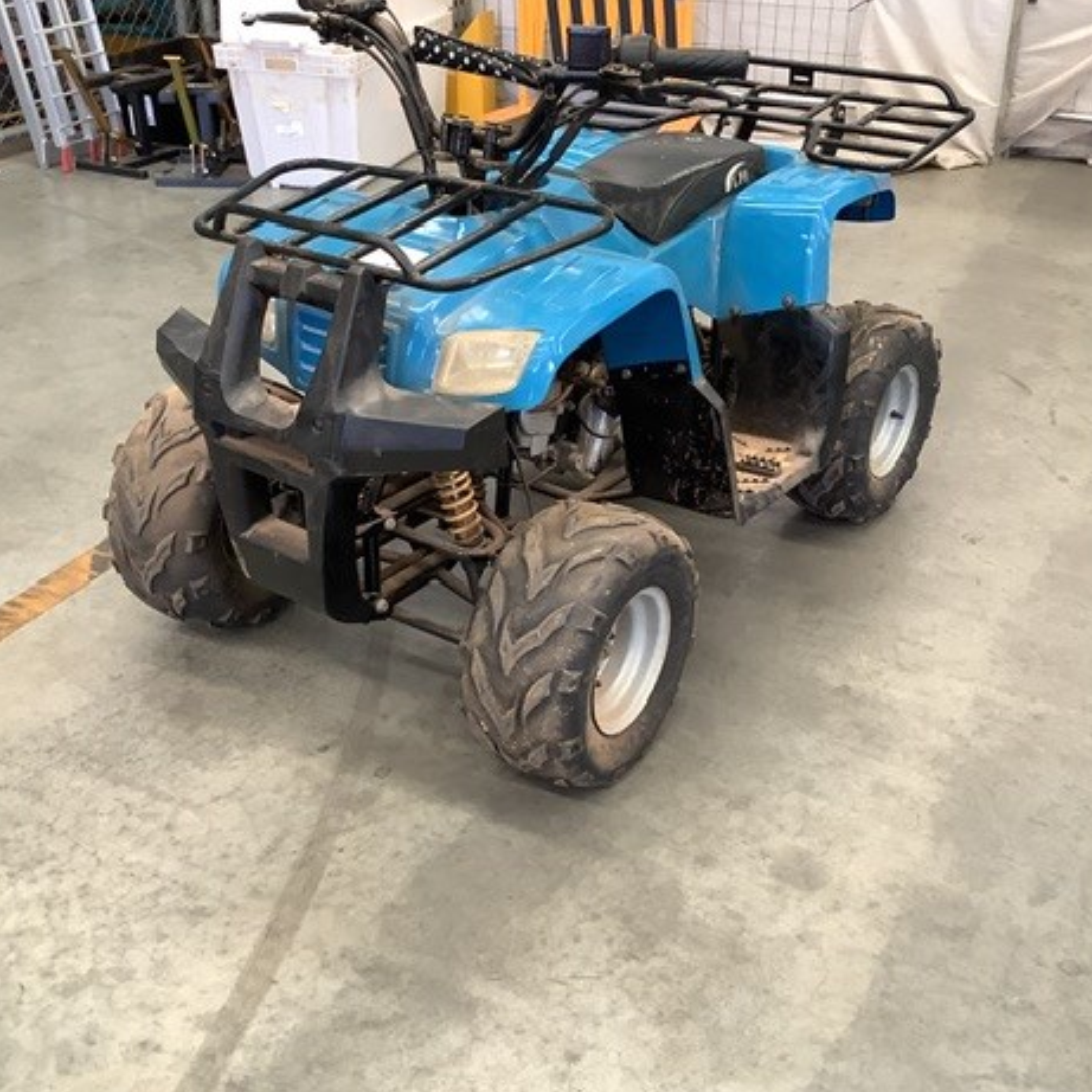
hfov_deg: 43.8
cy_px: 566
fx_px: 1356
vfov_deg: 43.9
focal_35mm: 38
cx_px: 585
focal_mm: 3.3
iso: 125
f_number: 2.4
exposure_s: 1/50
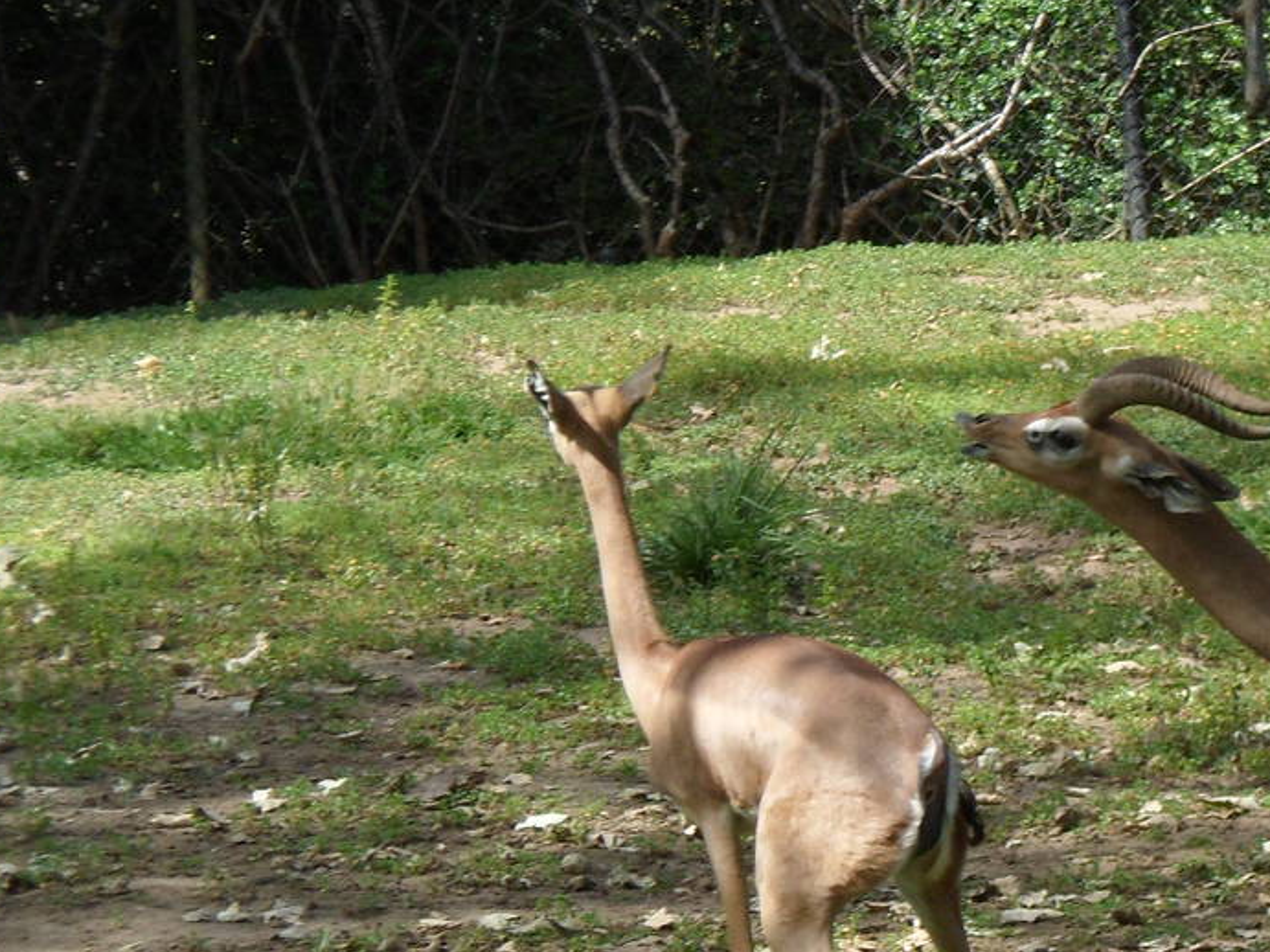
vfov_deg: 4.0
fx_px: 13756
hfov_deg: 5.3
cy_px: 584
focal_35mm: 375
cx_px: 1182
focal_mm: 28.7
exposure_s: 1/180
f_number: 5.5
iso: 80
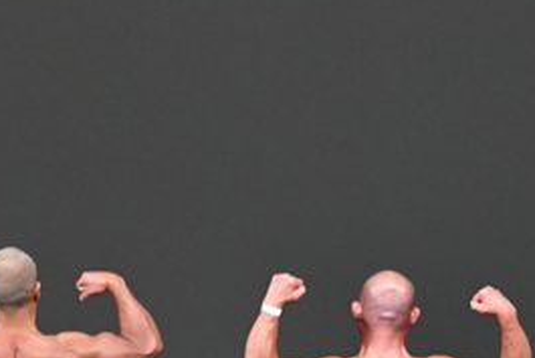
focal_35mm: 590
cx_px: -114
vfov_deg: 2.3
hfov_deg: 3.5
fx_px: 8772
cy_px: 496
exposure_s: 1/400
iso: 4000
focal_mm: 135
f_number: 5.6
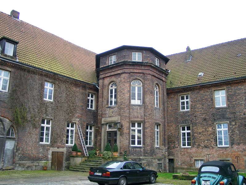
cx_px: 123
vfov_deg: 41.8
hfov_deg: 54.0
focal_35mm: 34
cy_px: 92
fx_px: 242
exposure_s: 1/94
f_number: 2
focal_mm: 7.13
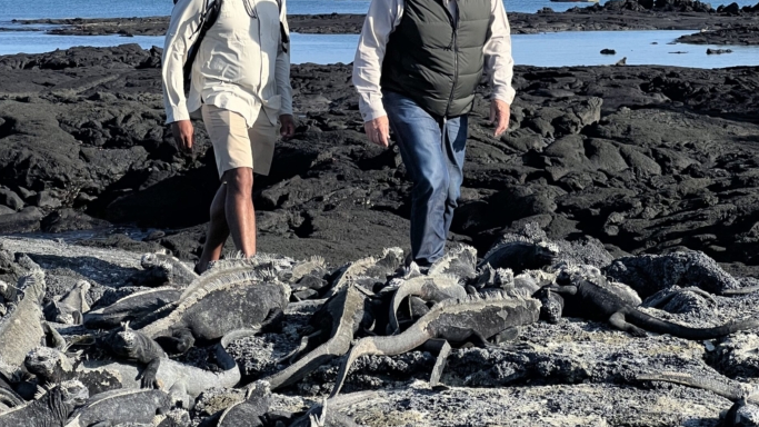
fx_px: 2274
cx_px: 378
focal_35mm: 113
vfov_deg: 10.7
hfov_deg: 18.9
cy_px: 82
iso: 32
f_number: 2.8
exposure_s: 1/727
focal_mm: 9
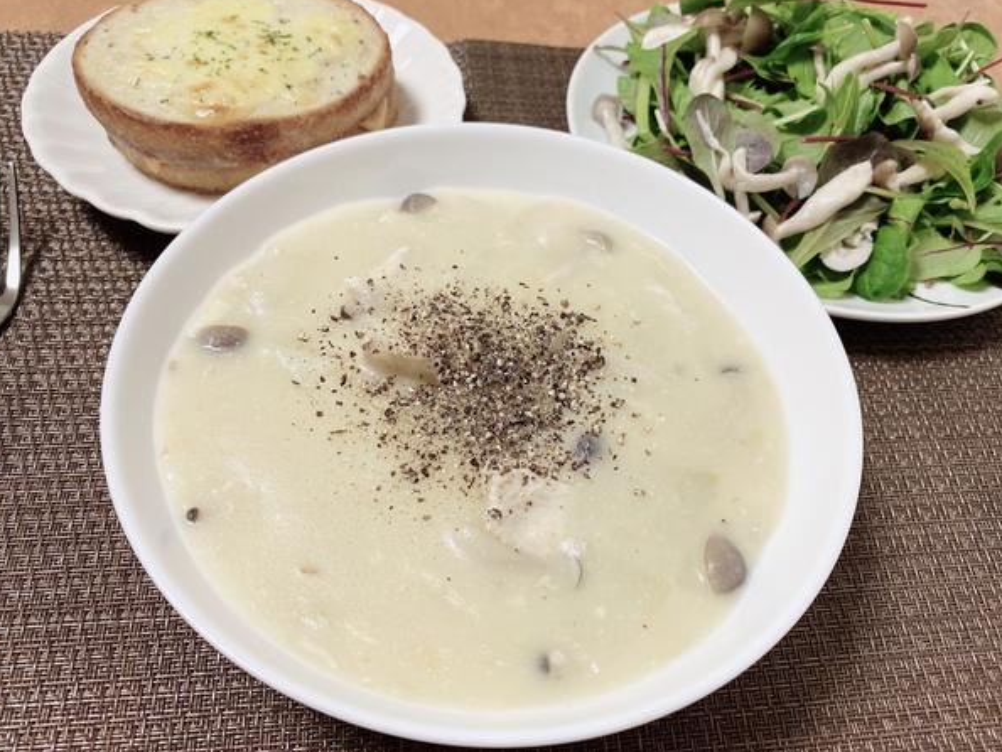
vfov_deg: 49.8
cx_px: 520
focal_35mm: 28
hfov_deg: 63.4
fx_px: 811
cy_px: 357
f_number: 1.8
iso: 100
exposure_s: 1/60
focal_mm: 4.25
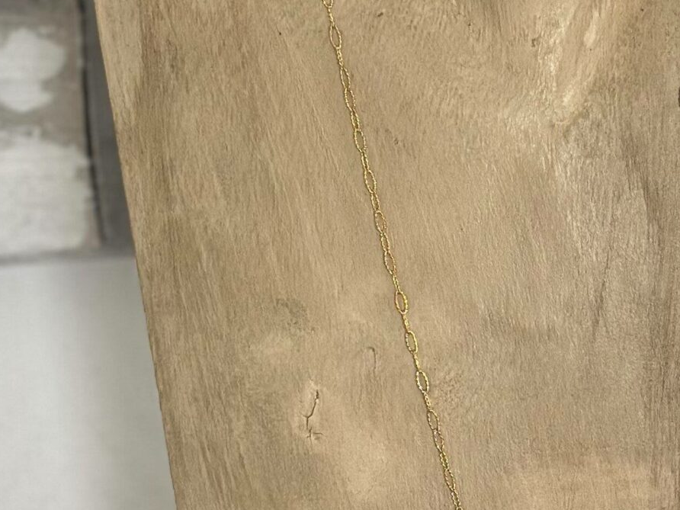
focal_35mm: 155
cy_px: 561
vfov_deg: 9.5
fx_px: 3045
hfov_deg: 12.7
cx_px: 595
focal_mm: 6.86
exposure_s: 1/120
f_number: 1.78
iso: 125
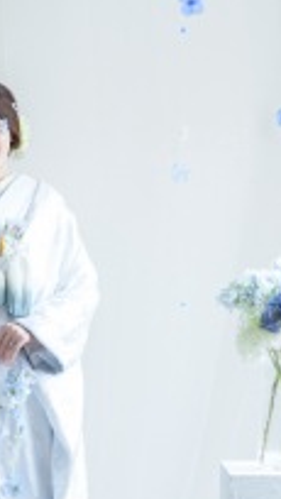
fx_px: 2777
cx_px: -5
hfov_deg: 5.8
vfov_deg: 10.3
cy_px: 263
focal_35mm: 210
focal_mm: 85
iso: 800
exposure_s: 1/125
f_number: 2.8
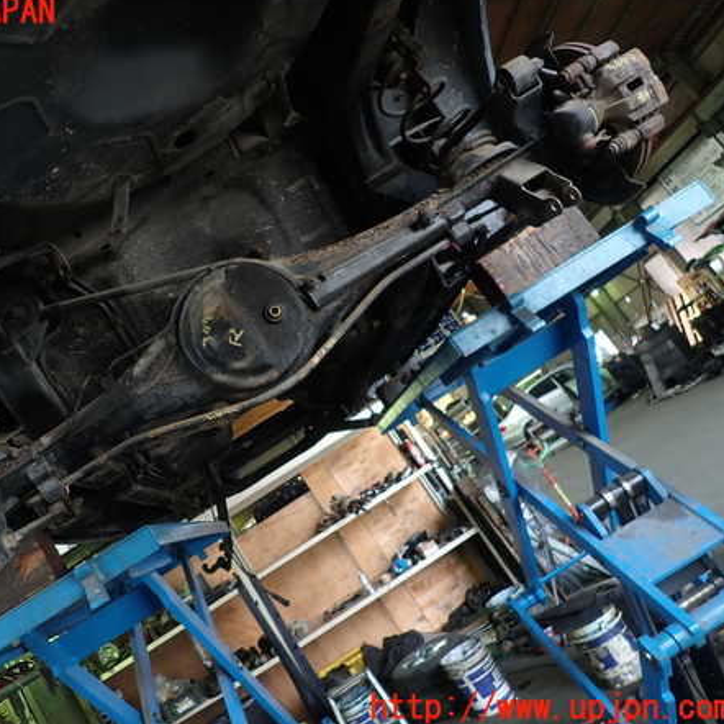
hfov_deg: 53.1
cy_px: 360
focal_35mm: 30
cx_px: 249
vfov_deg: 54.0
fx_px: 710
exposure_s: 1/60
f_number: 2
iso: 160
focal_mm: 4.5
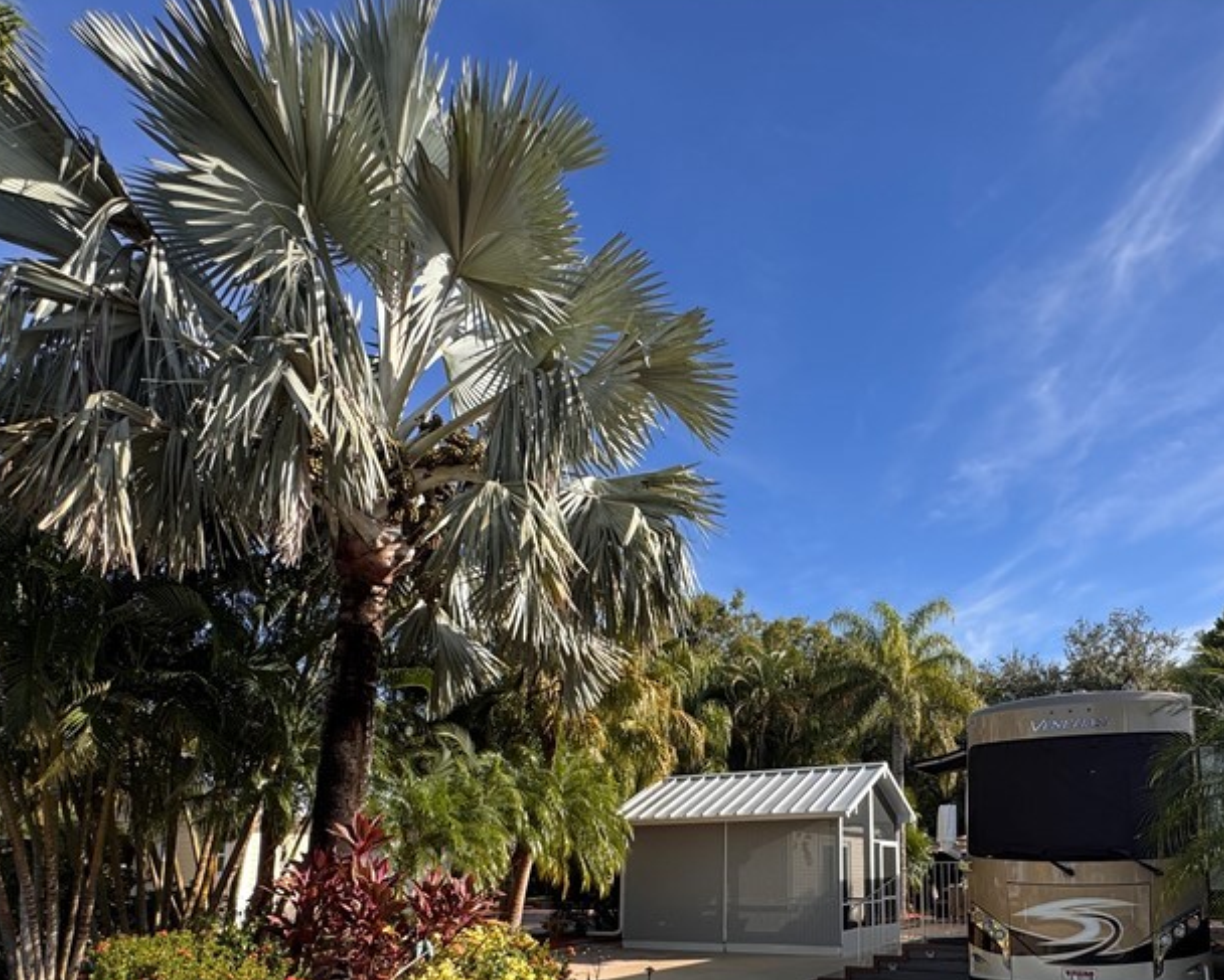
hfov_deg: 70.6
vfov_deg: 57.5
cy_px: 749
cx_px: 811
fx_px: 834
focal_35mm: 23
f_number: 2.2
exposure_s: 1/1094
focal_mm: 2.22
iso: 50
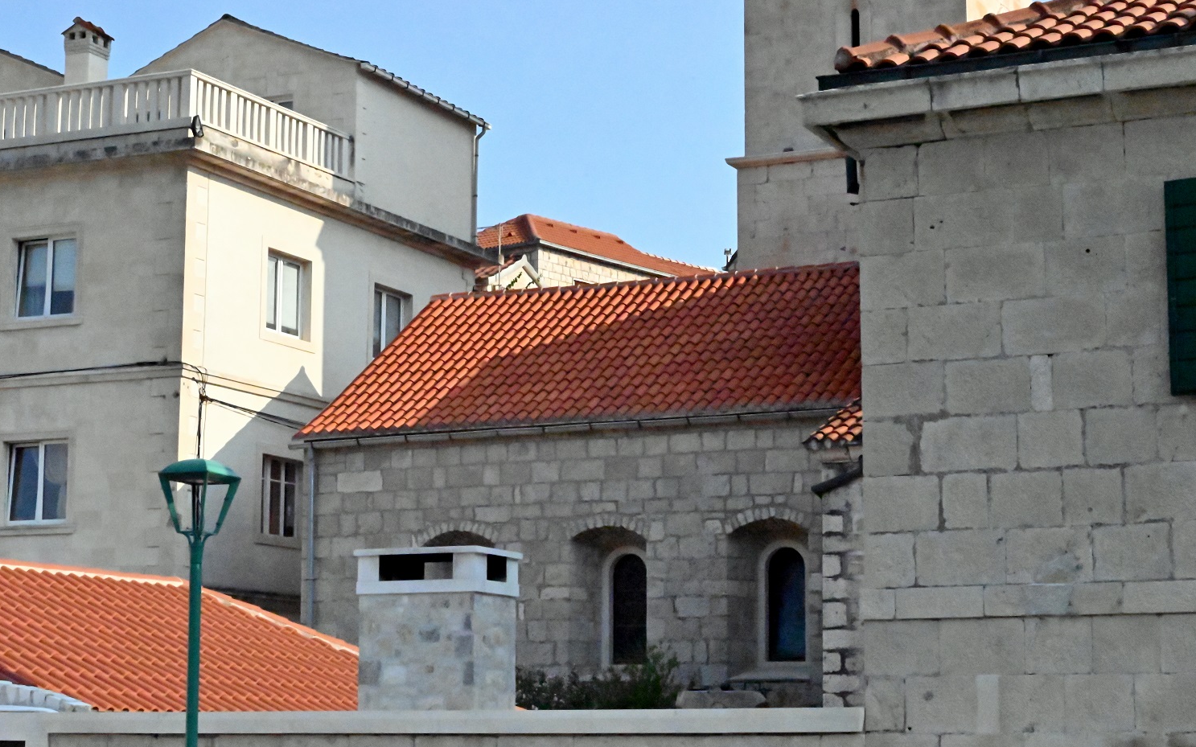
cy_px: 396
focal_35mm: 72
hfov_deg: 28.6
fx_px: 2347
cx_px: 595
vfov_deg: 18.1
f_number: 29
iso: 40000
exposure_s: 1/8000
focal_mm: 70
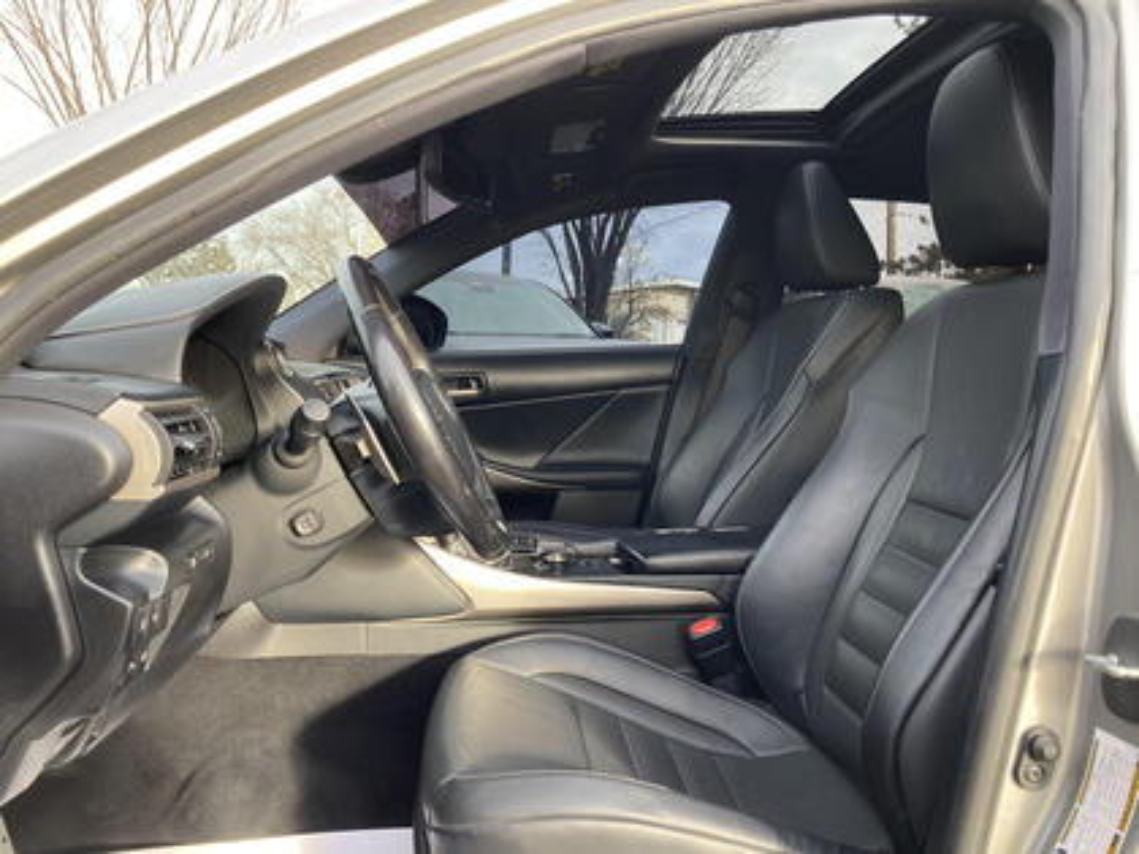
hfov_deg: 63.4
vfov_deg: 49.7
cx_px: 570
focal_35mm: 28
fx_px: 921
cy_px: 427
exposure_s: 1/78
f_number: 1.8
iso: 80
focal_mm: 3.99
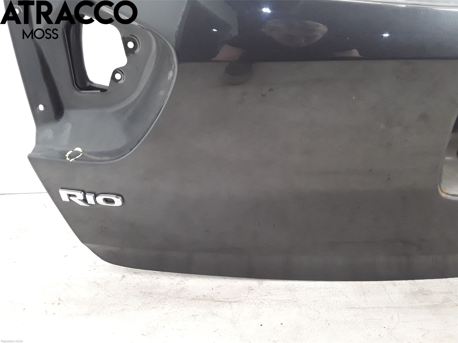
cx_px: 229
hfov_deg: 63.4
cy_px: 172
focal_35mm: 28
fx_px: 370
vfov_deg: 49.7
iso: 160
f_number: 1.9
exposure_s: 1/50
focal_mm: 2.91
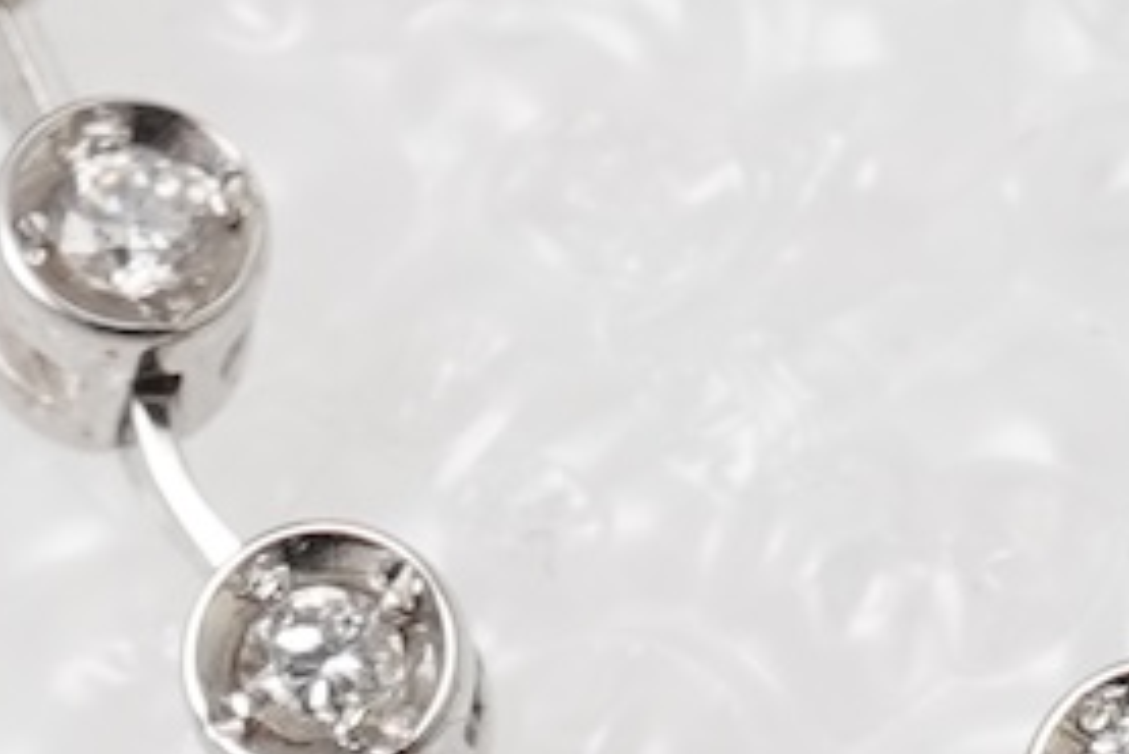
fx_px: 10040
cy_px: 1736
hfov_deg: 6.4
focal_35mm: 320
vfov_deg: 4.2
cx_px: 562
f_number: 20
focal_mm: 30
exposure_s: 1/125
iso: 400
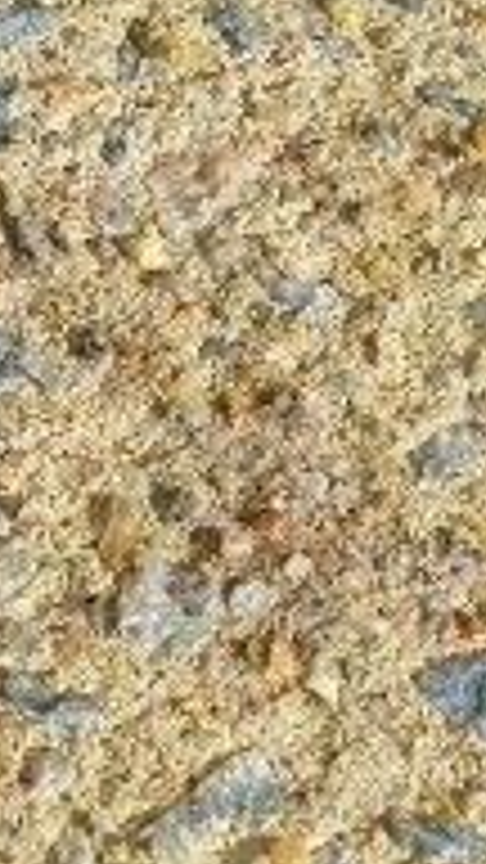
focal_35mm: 599
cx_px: -266
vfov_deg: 3.6
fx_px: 13723
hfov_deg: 2.0
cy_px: 158
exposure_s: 1/800
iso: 100
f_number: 4
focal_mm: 29.6
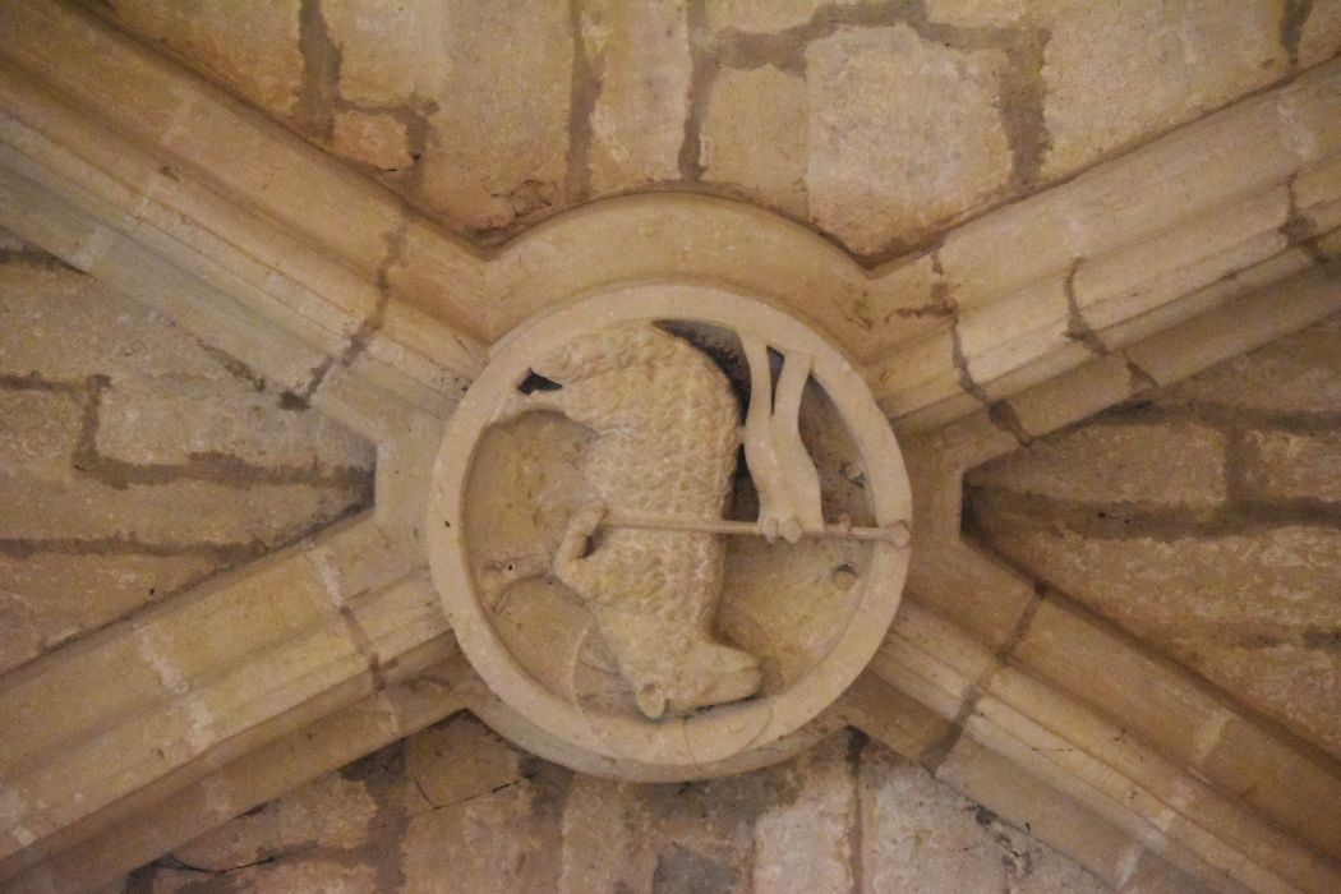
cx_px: 670
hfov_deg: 16.1
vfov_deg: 10.8
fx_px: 4749
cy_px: 447
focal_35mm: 128
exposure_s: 1/125
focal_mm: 85
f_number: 4.5
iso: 12800
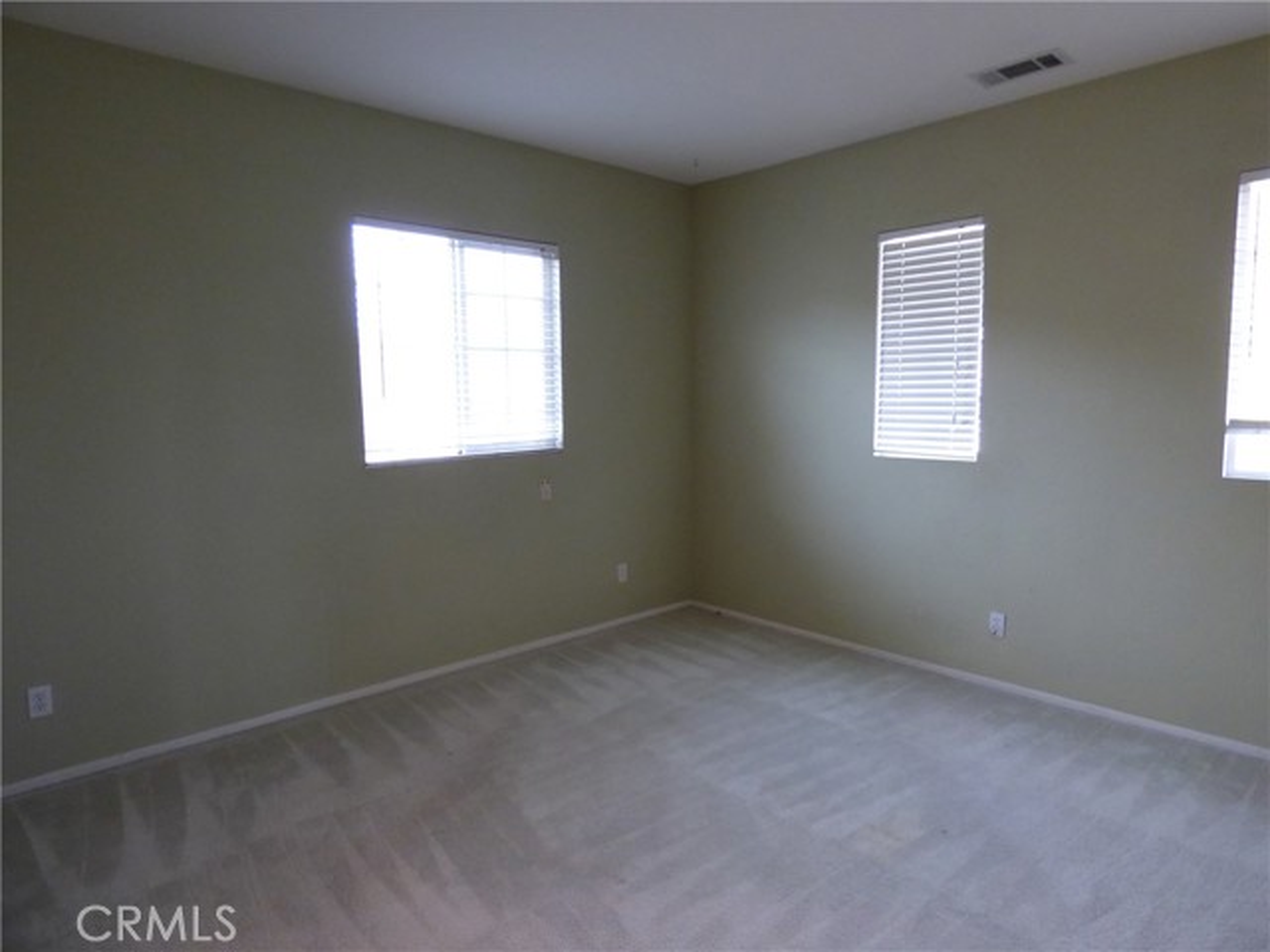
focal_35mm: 20
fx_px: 734
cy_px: 476
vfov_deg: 66.0
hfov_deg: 81.7
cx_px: 635
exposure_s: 1/40
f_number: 2.8
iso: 400
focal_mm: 3.58
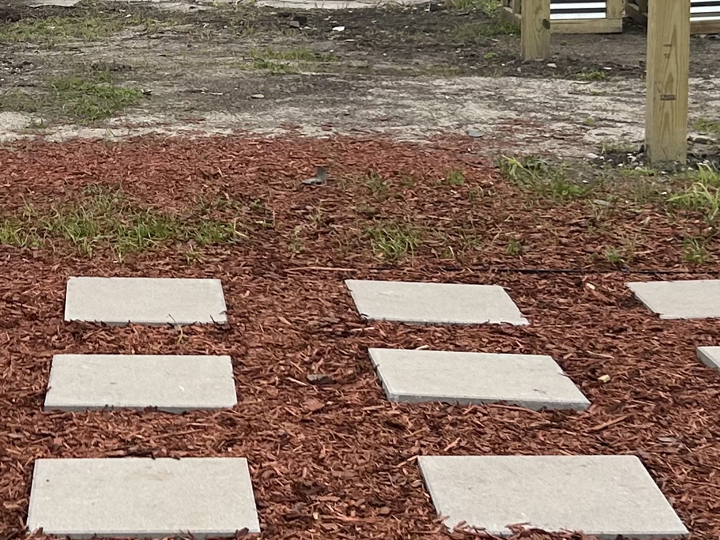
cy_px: 84
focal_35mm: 99
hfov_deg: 19.3
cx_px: 4
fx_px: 2059
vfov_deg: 14.8
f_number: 1.5
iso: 50
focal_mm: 5.7
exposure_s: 1/1808
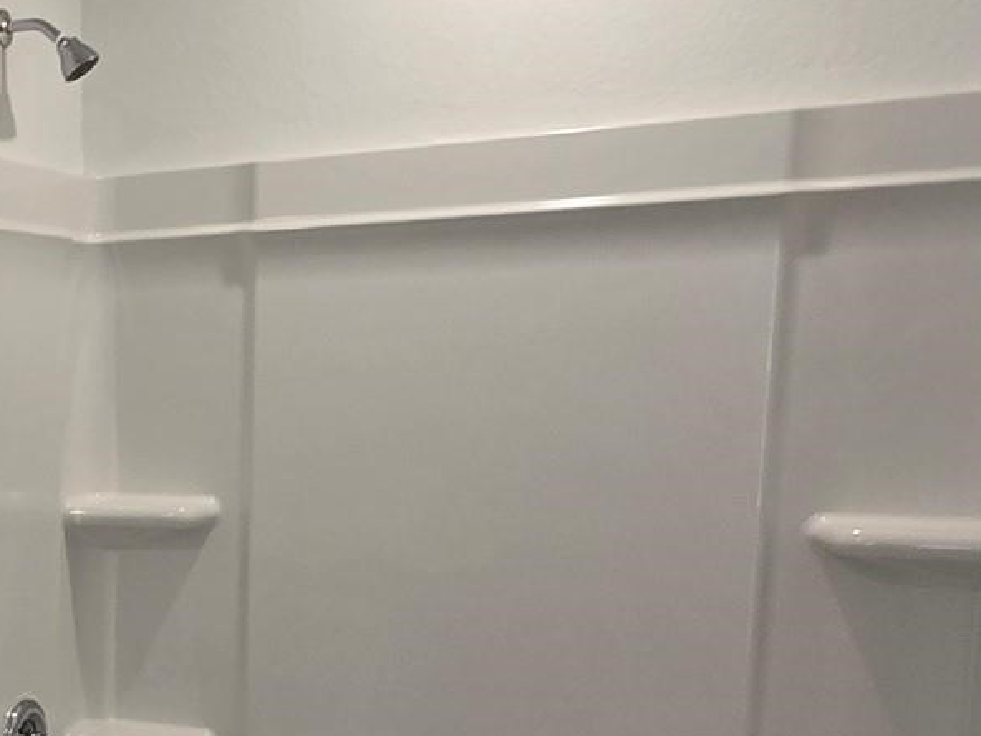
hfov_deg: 33.5
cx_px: -222
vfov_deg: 31.6
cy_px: 559
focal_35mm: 45
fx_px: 1275
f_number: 2.2
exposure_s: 1/60
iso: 64
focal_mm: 2.2
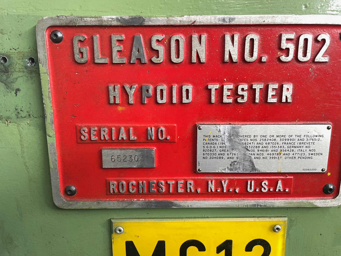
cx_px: 170
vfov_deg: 53.1
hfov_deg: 67.3
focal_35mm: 26
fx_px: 256
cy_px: 128
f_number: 1.6
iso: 200
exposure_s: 1/60
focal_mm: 4.2
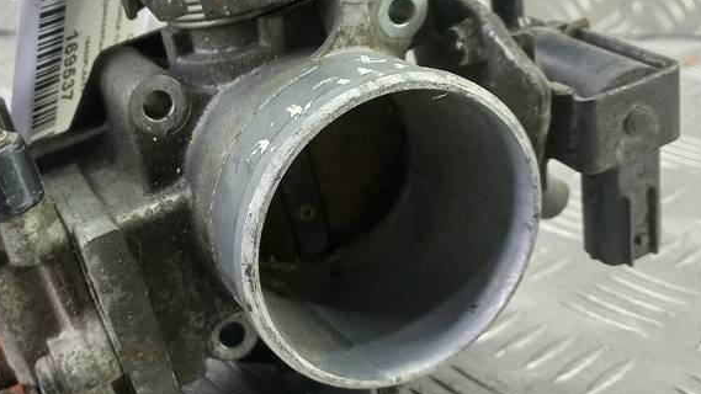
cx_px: 222
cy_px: 154
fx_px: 911
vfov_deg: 24.4
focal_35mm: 49
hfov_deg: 41.4
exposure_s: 1/50
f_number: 1.8
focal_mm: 4.6
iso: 200
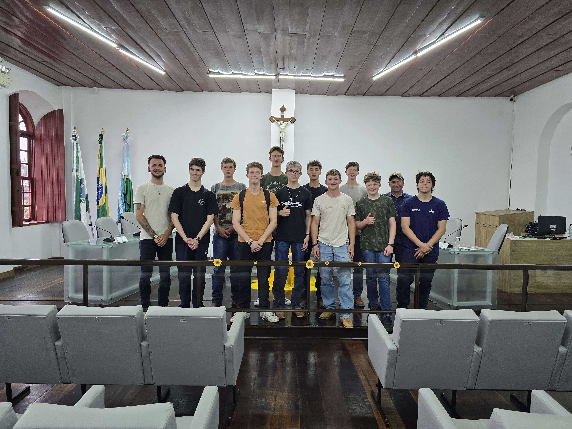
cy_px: 214
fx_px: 380
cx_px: 286
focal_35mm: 23
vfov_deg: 58.9
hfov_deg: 73.9
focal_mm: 6.3
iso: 250
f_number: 1.7
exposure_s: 1/120
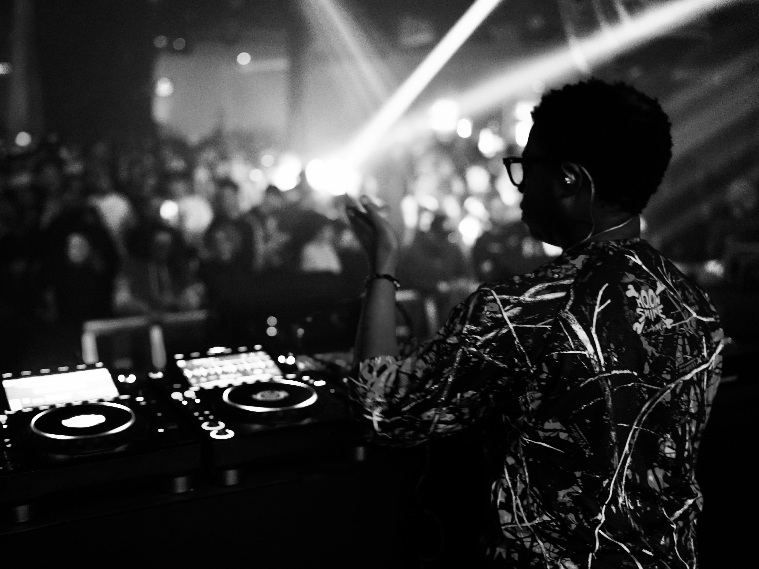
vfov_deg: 36.8
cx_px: 334
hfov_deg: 47.8
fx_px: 855
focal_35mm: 39
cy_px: 285
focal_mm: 36
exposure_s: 1/40
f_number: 2
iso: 5000
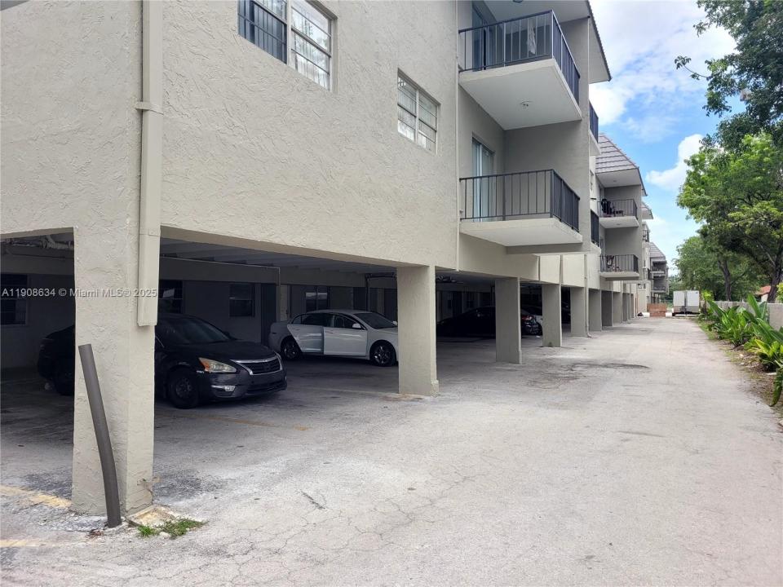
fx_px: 588
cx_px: 392
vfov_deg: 53.1
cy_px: 294
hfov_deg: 67.3
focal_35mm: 26
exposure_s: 1/1160
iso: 40
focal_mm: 5.4
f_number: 1.8
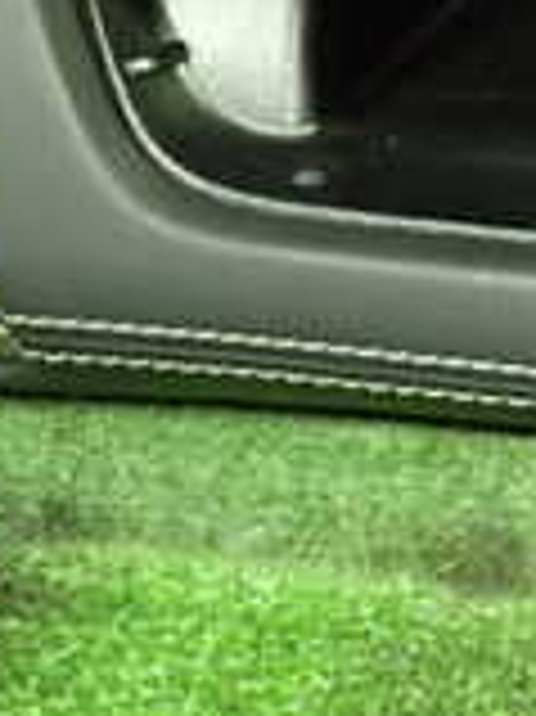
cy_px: 68
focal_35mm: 113
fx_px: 2336
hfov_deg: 12.0
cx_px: 995
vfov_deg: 17.2
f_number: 2.3
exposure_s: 1/15
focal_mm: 5.4
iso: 800
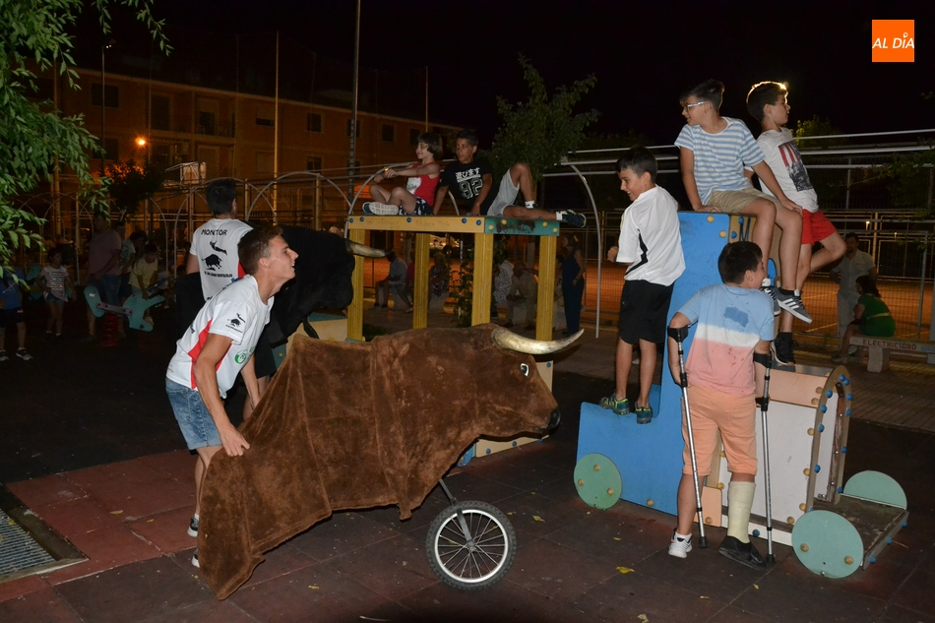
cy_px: 312
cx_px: 468
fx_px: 701
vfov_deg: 47.9
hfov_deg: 67.4
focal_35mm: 27
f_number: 7.1
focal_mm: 18
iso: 3200
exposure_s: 1/60
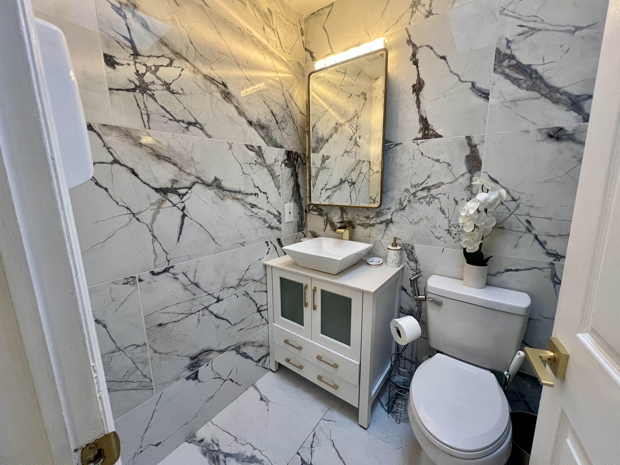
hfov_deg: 106.2
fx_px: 233
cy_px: 232
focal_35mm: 13
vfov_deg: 89.9
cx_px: 310
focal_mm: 1.57
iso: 250
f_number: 1.8
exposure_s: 1/120
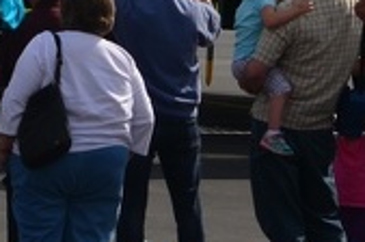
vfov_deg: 3.1
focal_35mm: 435
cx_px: -348
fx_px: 4402
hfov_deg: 4.7
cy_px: -266
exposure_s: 1/200
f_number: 11
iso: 100
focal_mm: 62
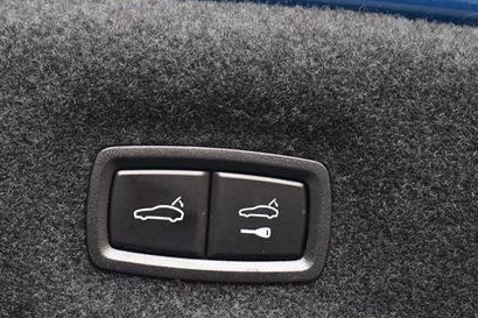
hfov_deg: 16.0
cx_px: 171
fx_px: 1699
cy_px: 185
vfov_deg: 10.7
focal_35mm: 128
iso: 2500
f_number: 5.6
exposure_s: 1/125
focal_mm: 55
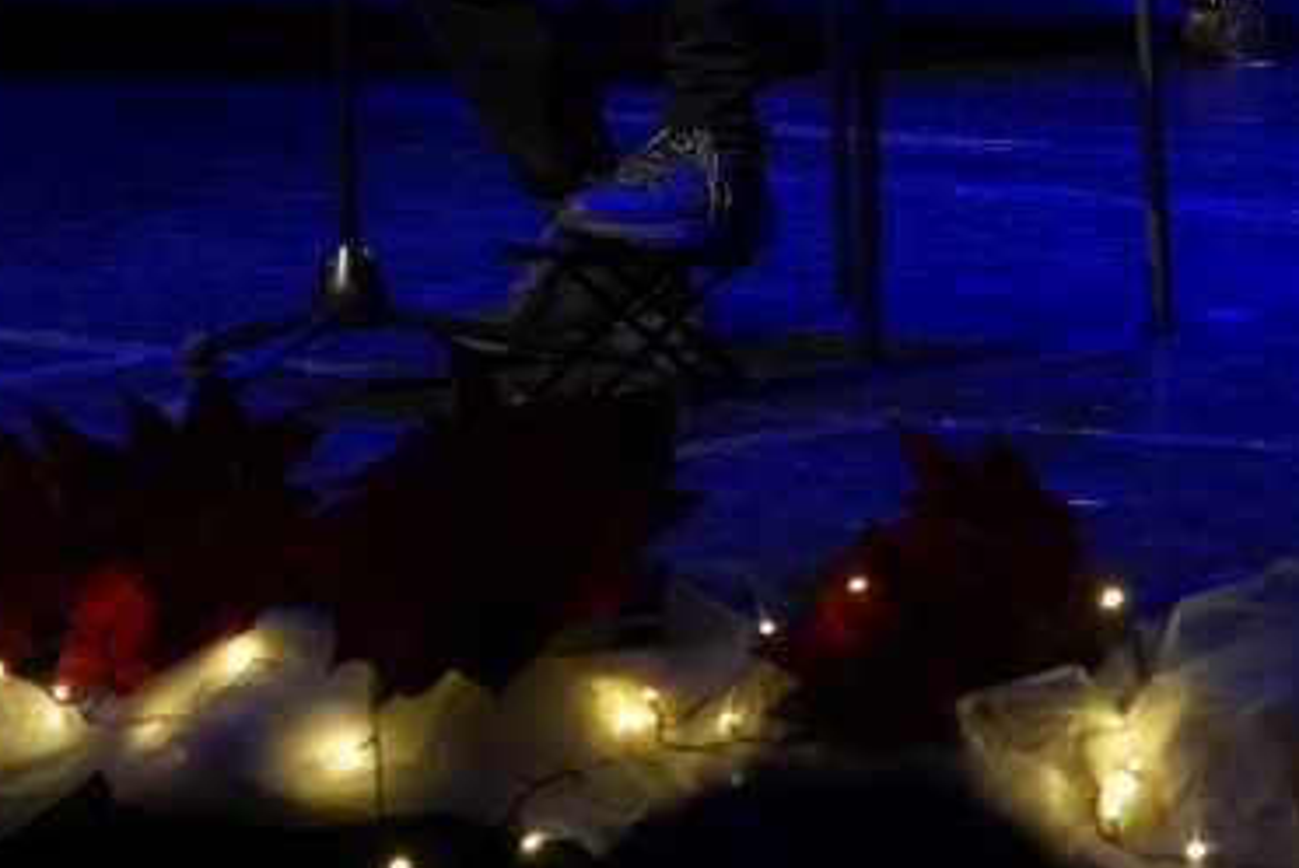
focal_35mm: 300
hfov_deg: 6.9
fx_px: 10833
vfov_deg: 4.6
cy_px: -466
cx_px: 699
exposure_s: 1/125
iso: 1600
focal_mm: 50
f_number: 3.2
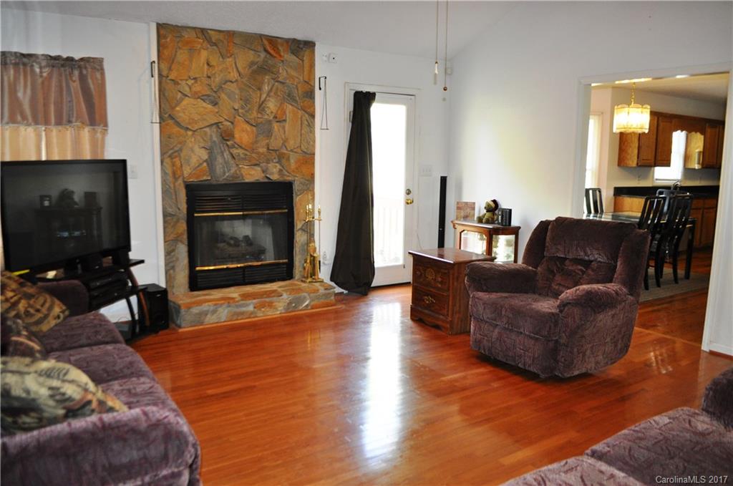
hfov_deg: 67.5
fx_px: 549
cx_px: 366
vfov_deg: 47.8
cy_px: 243
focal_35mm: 27
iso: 800
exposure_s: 1/80
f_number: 3.5
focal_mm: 18
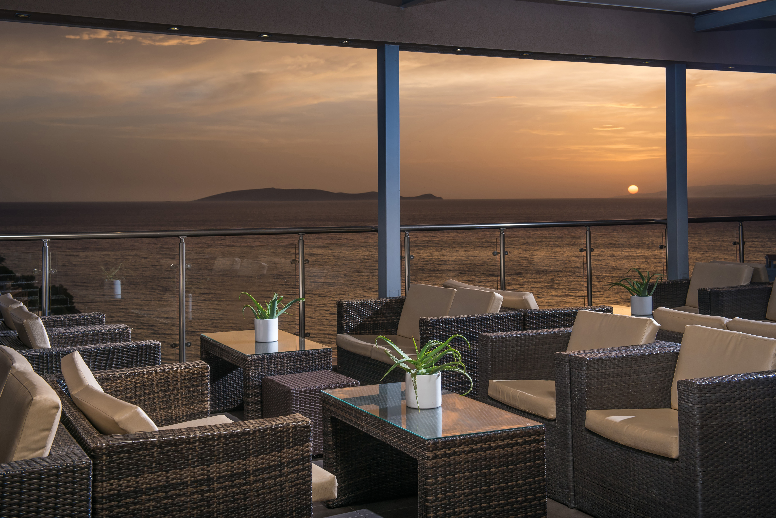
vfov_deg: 29.9
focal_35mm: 45
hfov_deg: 43.6
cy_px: 259
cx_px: 388
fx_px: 970
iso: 200
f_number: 7.1
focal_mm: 45
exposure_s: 1/200
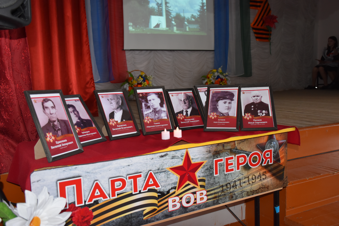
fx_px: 325
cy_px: 113
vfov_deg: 38.4
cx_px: 170
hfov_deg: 55.1
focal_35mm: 34
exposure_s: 1/160
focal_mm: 23
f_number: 3.8
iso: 800
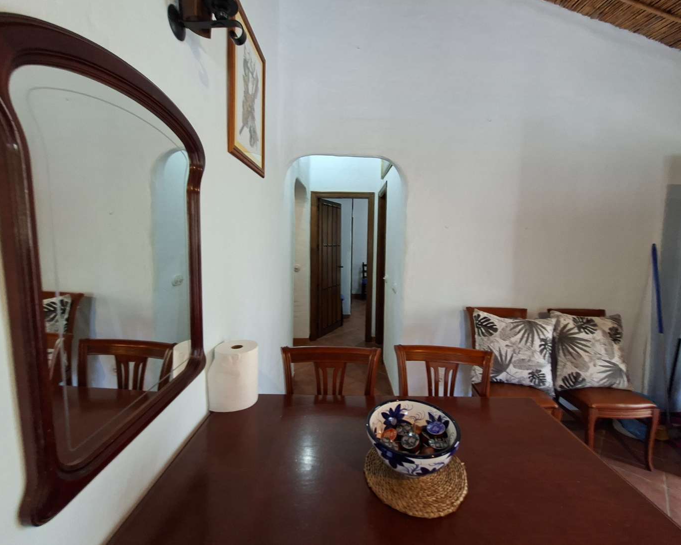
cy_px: 264
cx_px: 351
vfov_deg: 88.0
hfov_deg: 100.7
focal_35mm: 14
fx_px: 282
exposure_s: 1/25
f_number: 2.2
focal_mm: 1.74
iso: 200
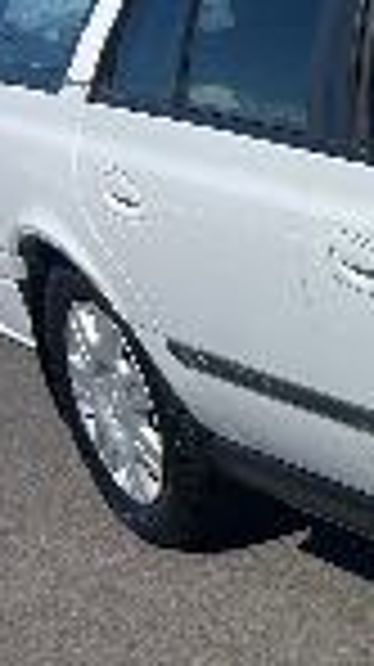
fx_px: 2032
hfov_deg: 8.3
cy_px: 356
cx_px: 1230
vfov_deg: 18.6
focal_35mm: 115
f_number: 1.5
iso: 50
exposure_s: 1/14286
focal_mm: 5.7
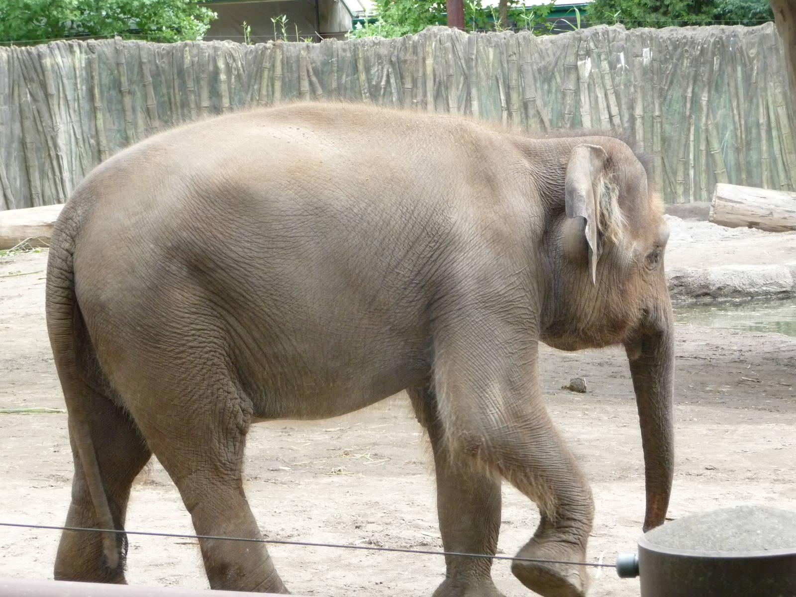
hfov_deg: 13.4
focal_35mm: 147
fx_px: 3380
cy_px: 298
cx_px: 398
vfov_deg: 10.1
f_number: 4.8
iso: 400
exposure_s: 1/200
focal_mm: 25.2
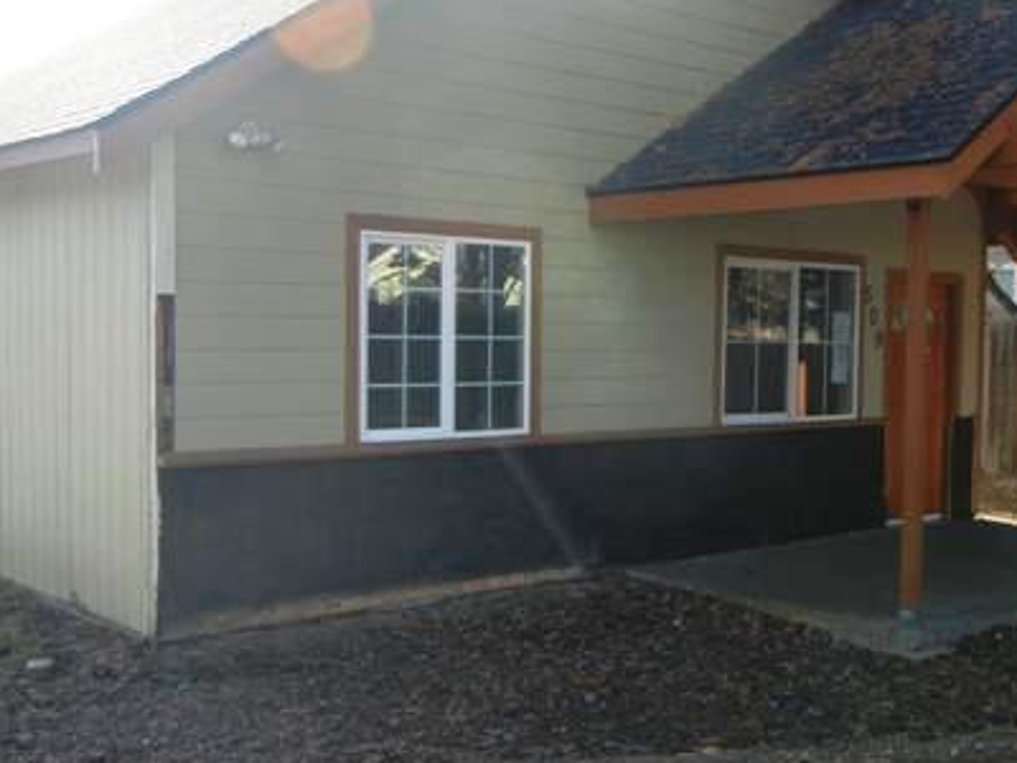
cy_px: 387
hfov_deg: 39.1
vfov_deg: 30.3
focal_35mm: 48
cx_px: 686
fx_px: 1410
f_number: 3.5
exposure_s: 1/472
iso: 160
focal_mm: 5.4
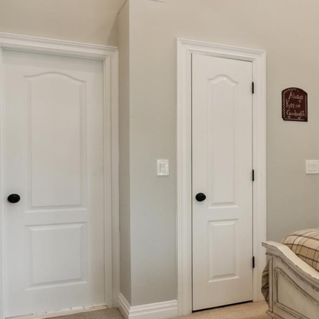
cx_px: 483
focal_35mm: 47
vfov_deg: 36.1
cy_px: 161
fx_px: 490
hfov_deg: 26.1
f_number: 5.6
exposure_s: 1/80
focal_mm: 16
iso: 200
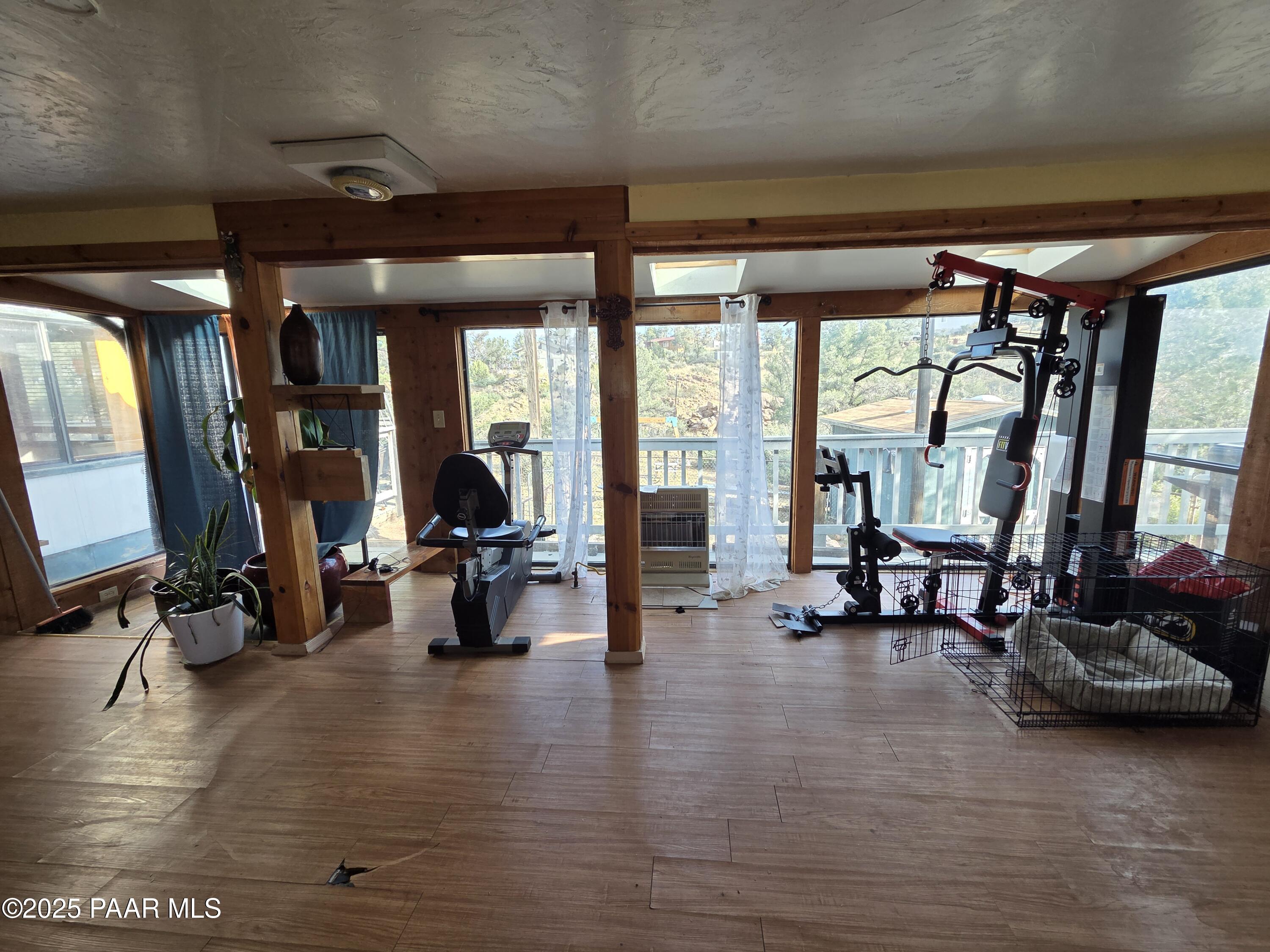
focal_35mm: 13
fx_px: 477
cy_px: 476
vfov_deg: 89.9
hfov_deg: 106.2
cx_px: 635
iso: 64
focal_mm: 2.2
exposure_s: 1/120
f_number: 2.2
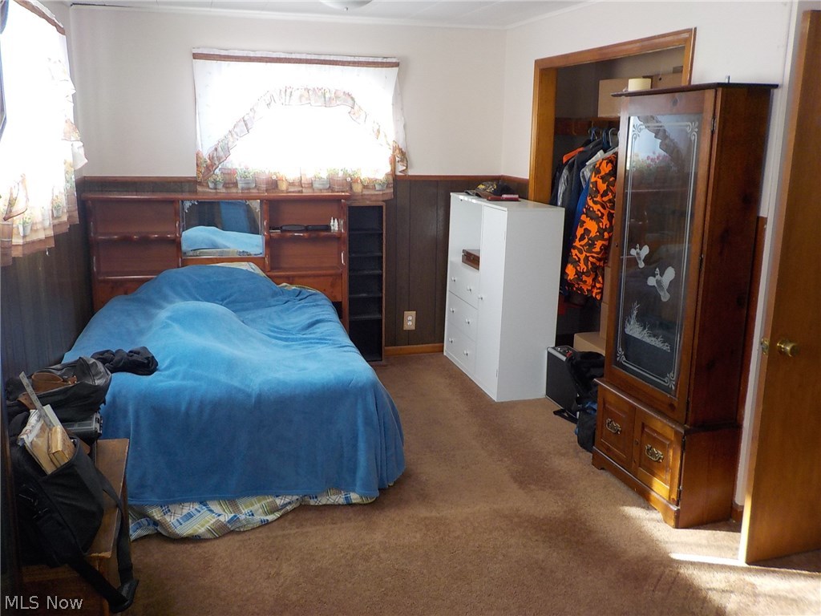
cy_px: 308
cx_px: 410
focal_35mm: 30
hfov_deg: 60.0
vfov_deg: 46.8
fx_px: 712
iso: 140
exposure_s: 1/30
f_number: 3.3
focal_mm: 4.1
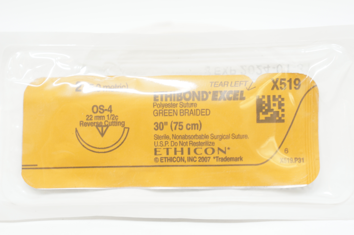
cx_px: 177
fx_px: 678
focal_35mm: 69
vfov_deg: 19.7
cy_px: 118
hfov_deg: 29.3
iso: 400
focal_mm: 46
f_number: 5.6
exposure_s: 1/40
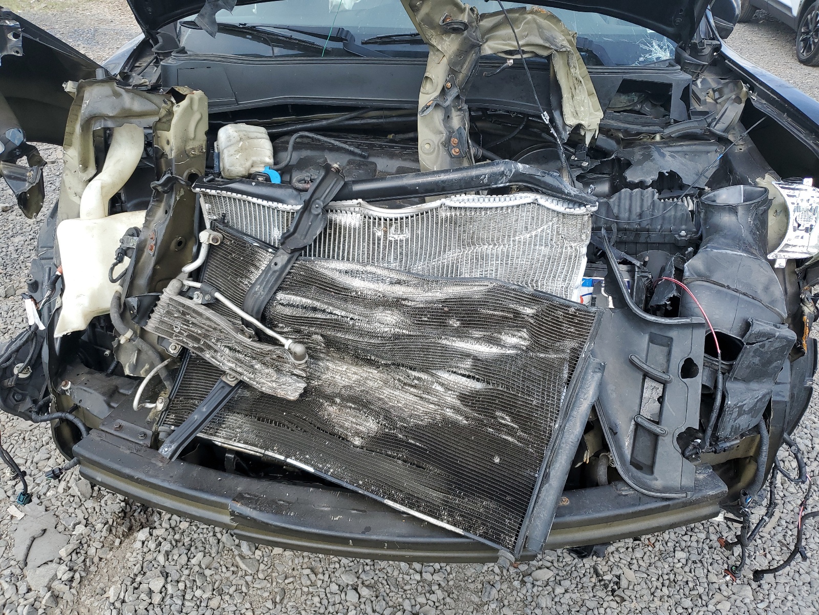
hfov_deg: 67.3
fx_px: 615
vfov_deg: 53.1
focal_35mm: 26
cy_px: 308
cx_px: 410
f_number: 1.5
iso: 50
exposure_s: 1/833
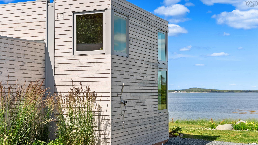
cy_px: 85
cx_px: 129
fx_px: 406
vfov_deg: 20.3
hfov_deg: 35.3
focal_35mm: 59
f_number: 5
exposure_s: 1/4000
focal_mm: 56.3
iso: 640
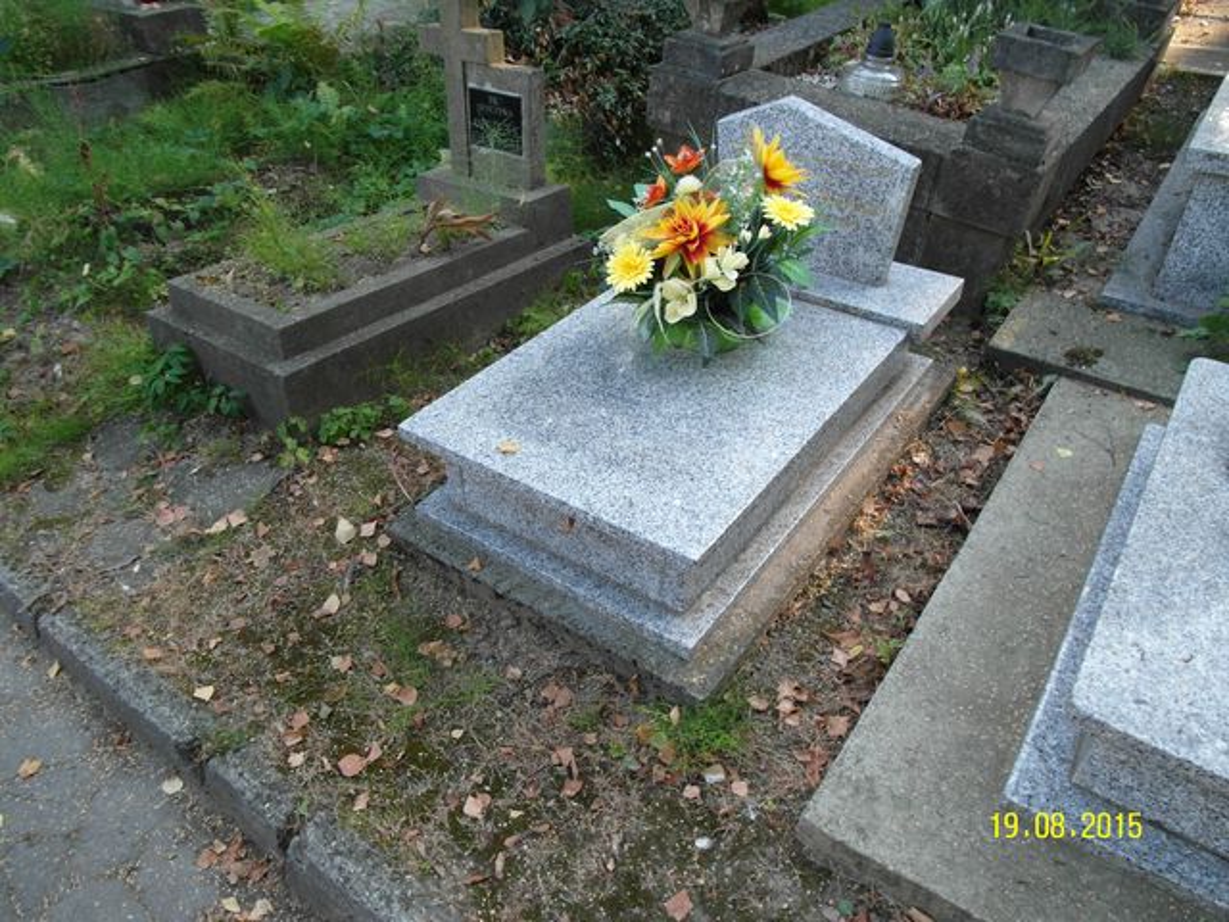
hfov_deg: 71.6
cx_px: 614
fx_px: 852
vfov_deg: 56.8
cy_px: 461
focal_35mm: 24
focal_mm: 5.2
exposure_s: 1/45
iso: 100
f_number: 2.8
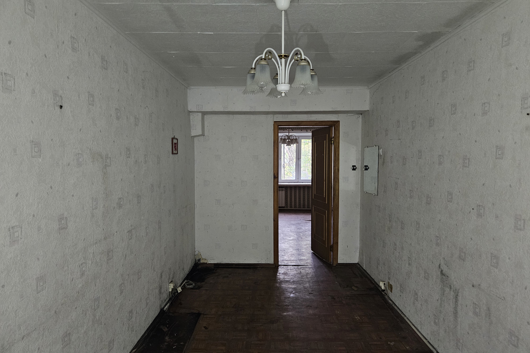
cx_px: 265
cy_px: 186
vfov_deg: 53.1
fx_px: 353
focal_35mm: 24
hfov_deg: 73.7
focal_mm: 5.4
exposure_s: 1/25
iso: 800
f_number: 1.8
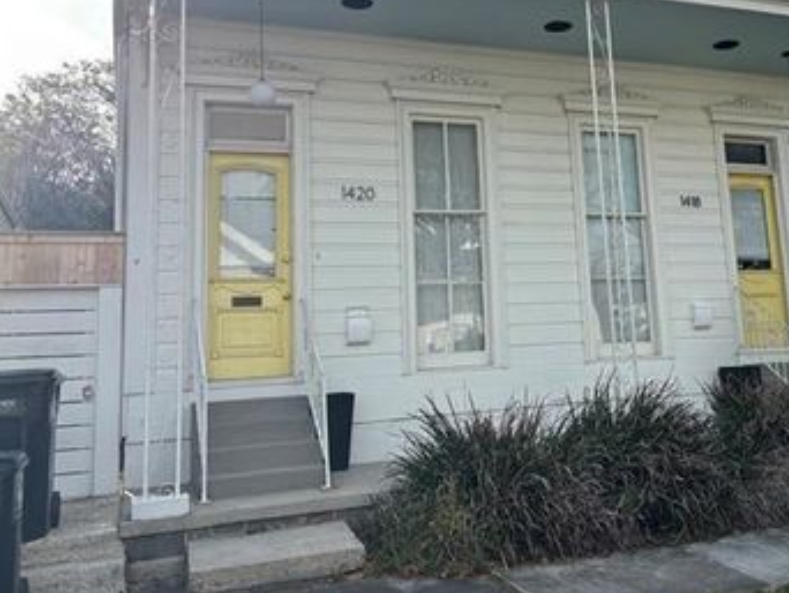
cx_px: 533
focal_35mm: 38
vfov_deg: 37.4
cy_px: 200
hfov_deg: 48.0
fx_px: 867
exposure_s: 1/2105
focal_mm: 5.96
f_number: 1.6
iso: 50
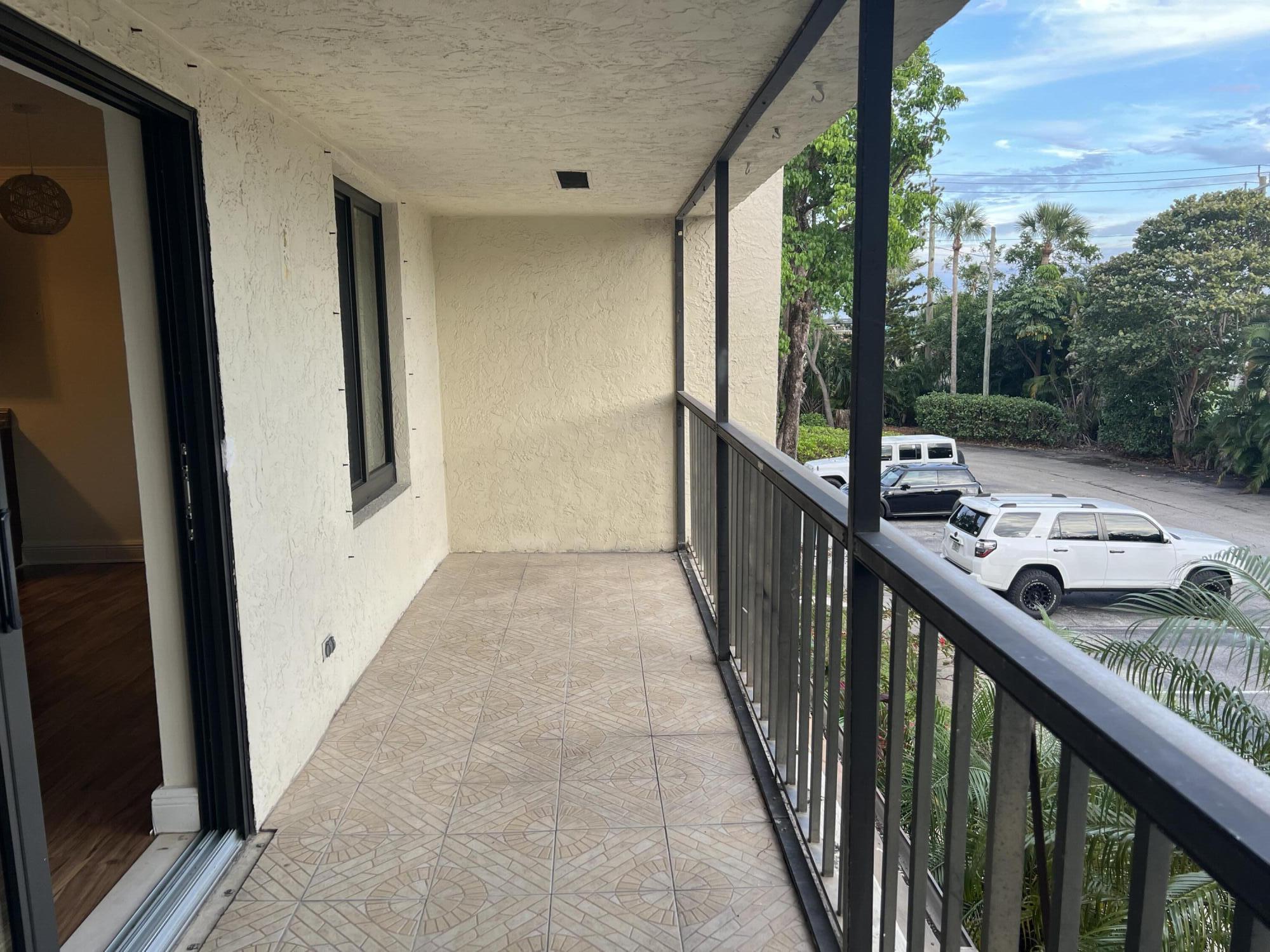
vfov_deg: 53.1
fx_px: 954
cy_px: 476
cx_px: 635
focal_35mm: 26
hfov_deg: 67.3
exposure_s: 1/121
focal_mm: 5.7
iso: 50
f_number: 1.5
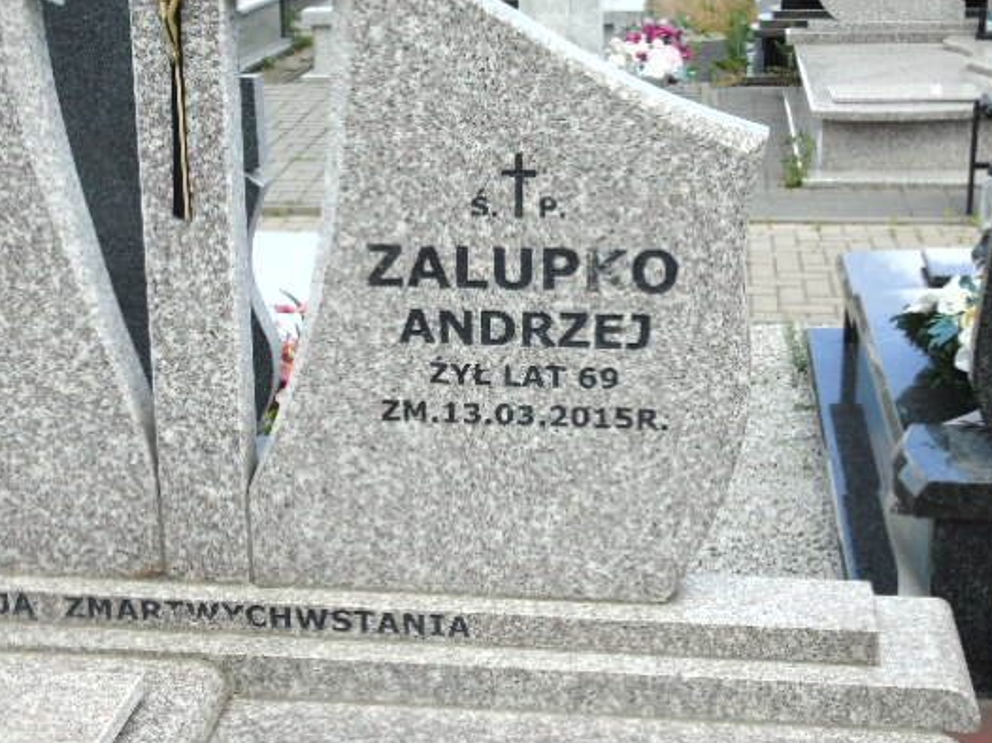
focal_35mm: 56
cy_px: 388
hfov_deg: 34.4
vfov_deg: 26.1
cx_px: 505
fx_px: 1604
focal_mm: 8.2
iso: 80
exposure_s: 1/320
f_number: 4.1
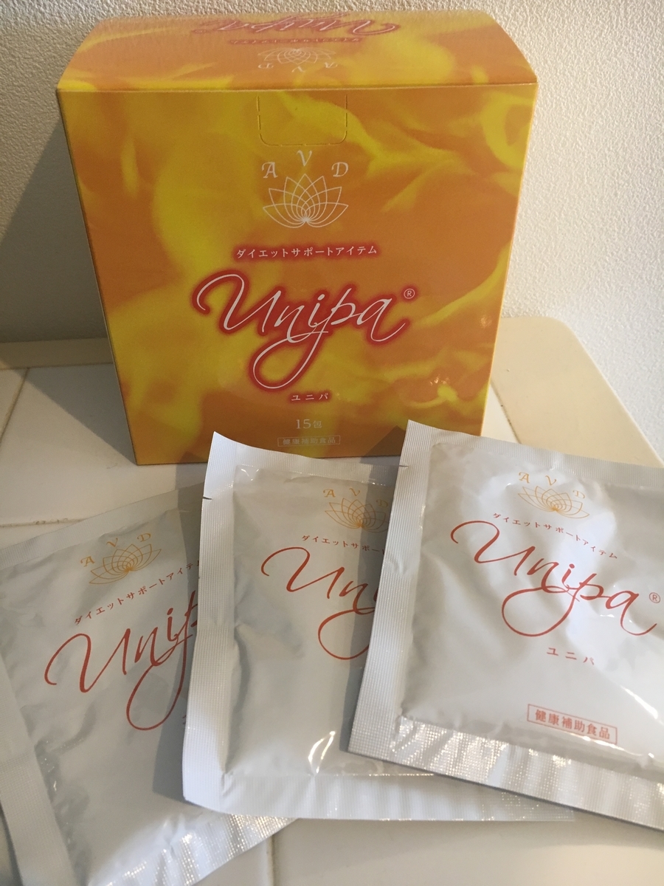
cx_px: 332
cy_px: 443
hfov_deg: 48.2
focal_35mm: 29
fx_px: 742
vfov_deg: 61.7
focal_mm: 4.15
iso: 100
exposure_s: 1/30
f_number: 2.2
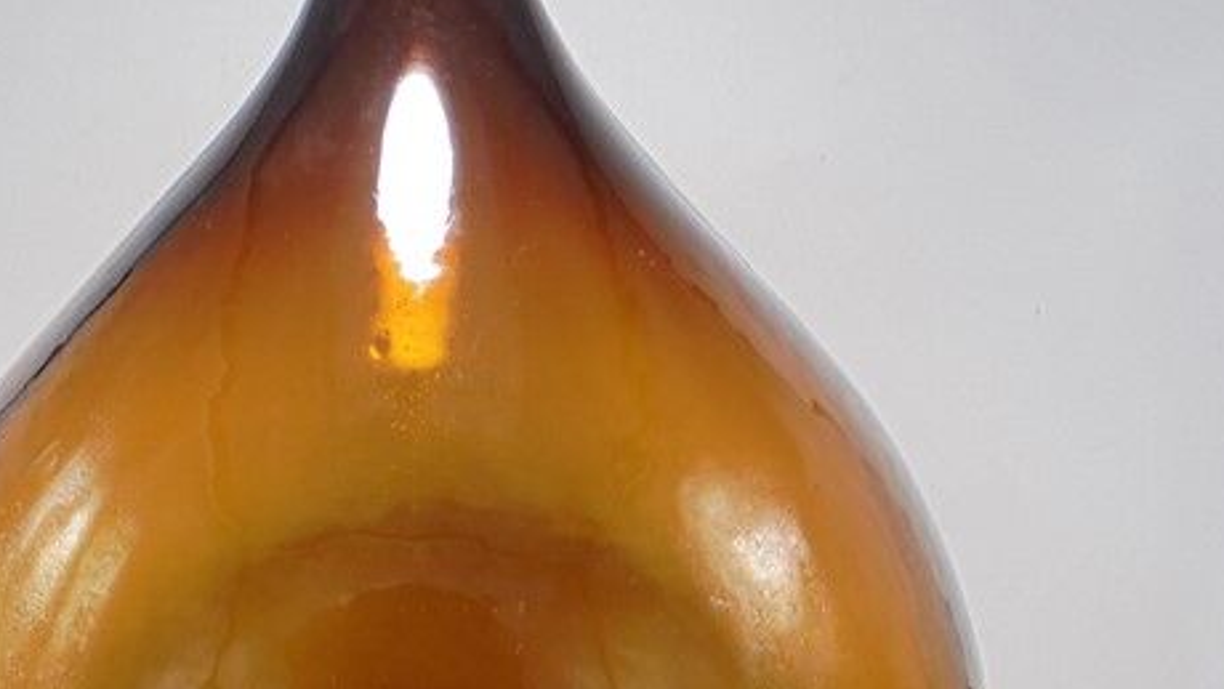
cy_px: 617
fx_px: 2630
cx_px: 416
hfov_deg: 26.1
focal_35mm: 81
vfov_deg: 14.8
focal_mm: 6.9
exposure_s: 1/30
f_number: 4.2
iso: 100
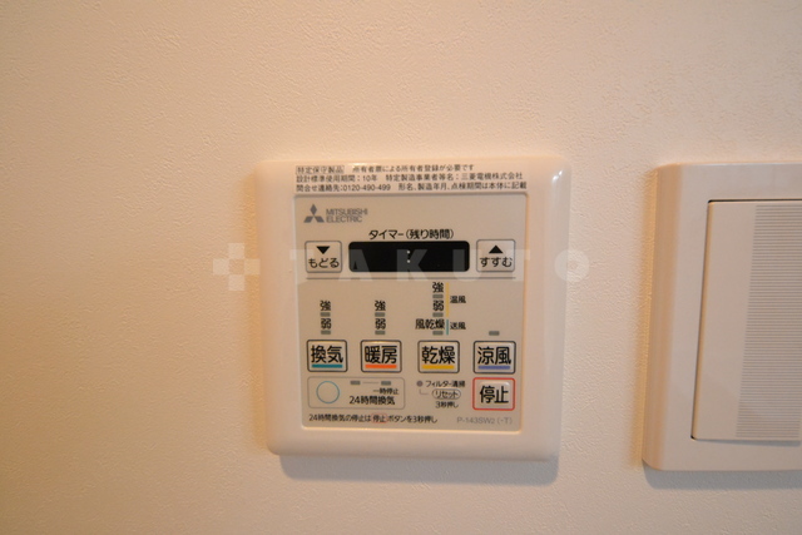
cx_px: 401
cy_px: 268
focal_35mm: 16
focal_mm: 10.5
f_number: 5.6
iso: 3200
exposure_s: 1/125
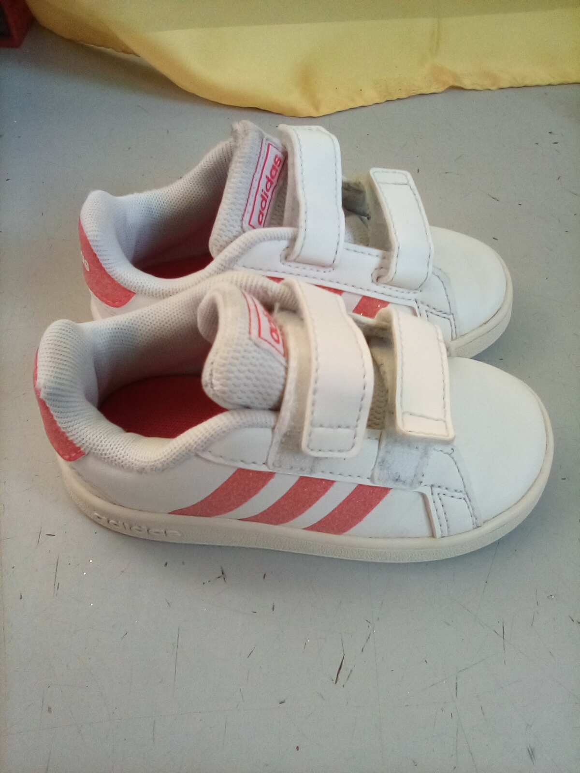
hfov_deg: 49.7
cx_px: 290
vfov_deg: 63.4
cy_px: 386
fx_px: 626
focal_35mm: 28
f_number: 2.2
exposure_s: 1/196
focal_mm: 2.27
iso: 73
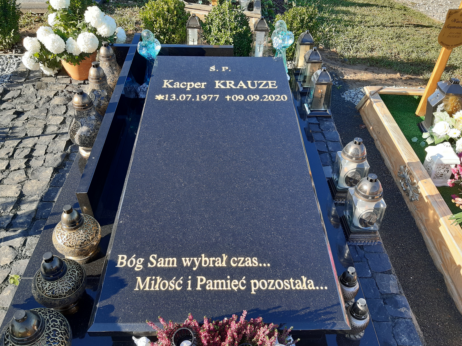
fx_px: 387
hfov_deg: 61.7
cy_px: 174
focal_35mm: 29
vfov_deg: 48.2
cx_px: 227
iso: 40
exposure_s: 1/294
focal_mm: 3.92
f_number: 1.7
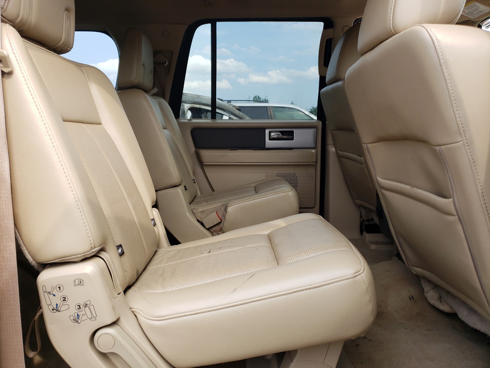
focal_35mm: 26
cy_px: 184
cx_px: 245
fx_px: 368
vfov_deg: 53.1
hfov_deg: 67.3
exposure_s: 1/370
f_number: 1.5
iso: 50
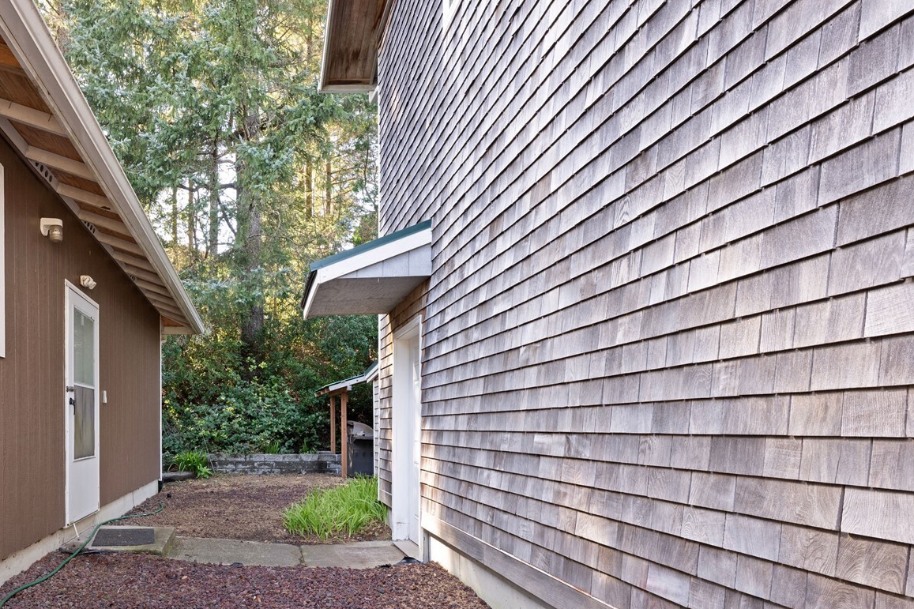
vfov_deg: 55.5
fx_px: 558
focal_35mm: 22
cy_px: 426
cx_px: 250
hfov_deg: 74.1
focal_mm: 15
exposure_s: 1/20
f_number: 9
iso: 400
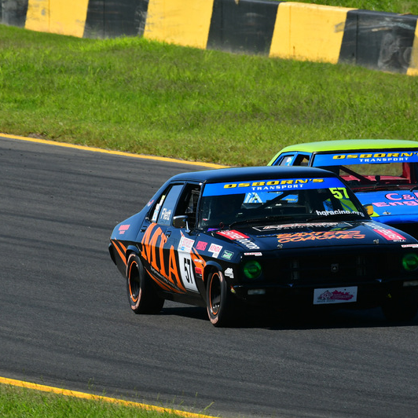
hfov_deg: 2.1
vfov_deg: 2.1
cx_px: 298
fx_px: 11530
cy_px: 209
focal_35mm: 844
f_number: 13
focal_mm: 440
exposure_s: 1/640
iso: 500
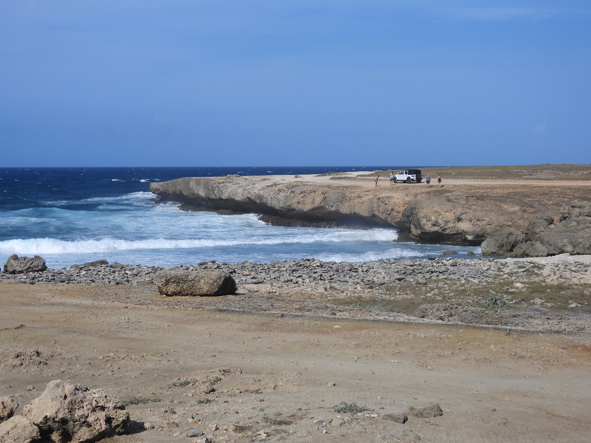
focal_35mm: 70
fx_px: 1195
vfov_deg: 21.0
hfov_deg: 27.8
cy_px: 222
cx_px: 296
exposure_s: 1/1250
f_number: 3.5
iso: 100
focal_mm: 12.5
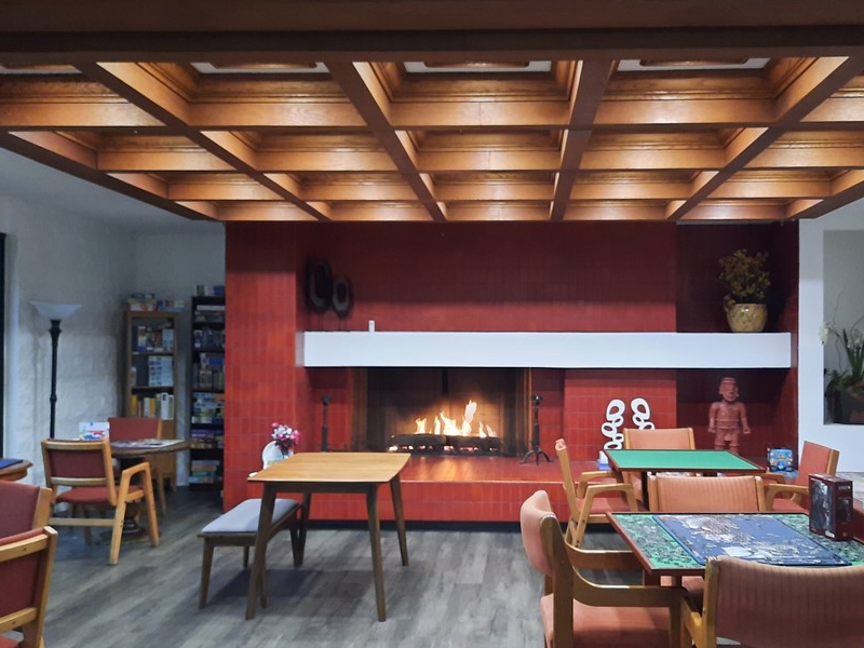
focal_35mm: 32
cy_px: 338
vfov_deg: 44.1
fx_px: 799
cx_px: 489
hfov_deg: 56.6
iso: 500
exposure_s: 1/24
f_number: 2
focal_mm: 4.6
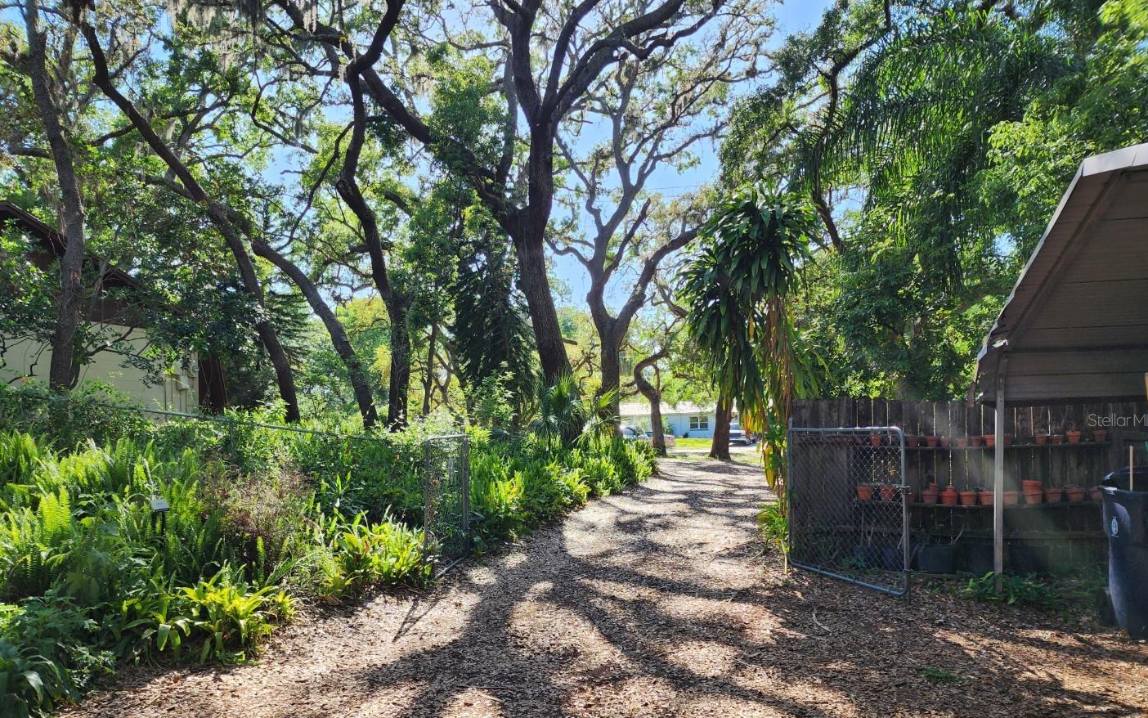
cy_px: 420
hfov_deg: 72.5
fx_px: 782
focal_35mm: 25
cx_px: 576
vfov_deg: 49.1
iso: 12
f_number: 1.8
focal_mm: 6.4
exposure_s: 1/296
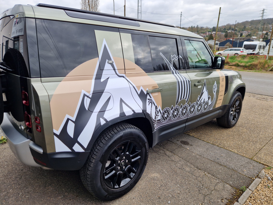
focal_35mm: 23
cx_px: 136
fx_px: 181
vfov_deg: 58.9
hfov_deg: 73.9
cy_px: 102
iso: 50
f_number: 1.8
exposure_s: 1/574
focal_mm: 5.4
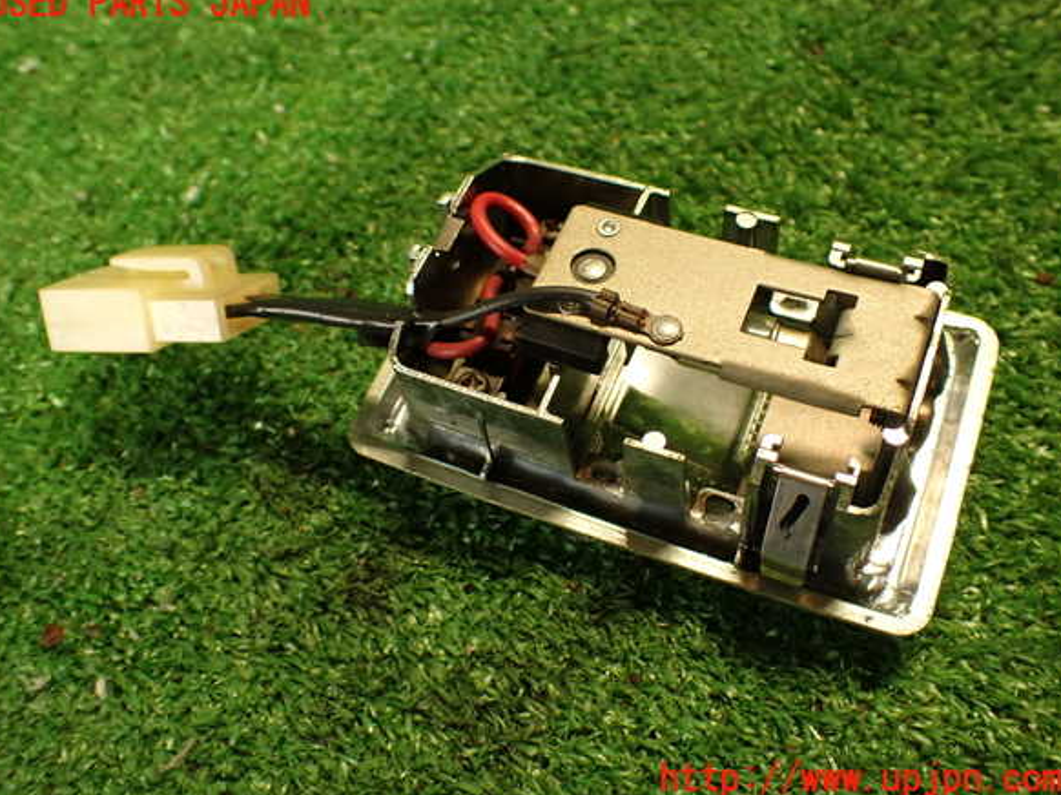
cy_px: 392
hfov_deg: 55.4
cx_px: 525
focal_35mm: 33
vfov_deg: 42.9
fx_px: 1011
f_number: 2.4
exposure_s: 1/30
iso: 320
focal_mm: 5.79
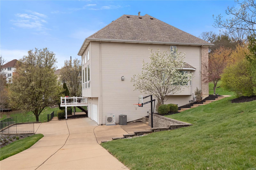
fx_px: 256
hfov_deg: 53.1
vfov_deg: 36.9
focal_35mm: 36
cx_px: 128
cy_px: 85
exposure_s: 1/125
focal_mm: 18
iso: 400
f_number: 8
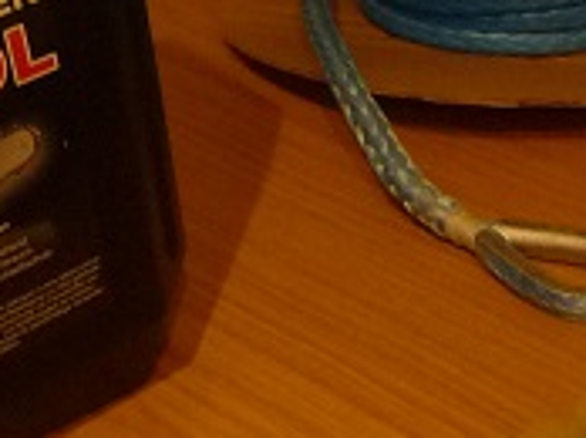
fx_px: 2046
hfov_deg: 16.2
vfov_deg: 12.2
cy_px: 209
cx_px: 434
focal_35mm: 121
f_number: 3.3
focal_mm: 4.7
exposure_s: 1/8
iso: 400
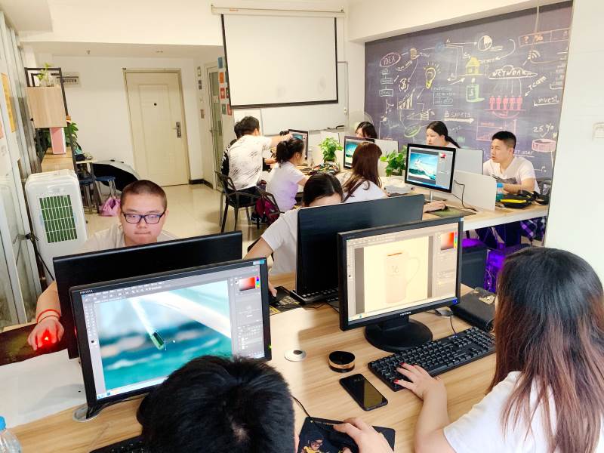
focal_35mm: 26
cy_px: 226
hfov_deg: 67.3
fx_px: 454
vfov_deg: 53.1
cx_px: 302
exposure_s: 1/34
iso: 400
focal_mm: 4.25
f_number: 1.8
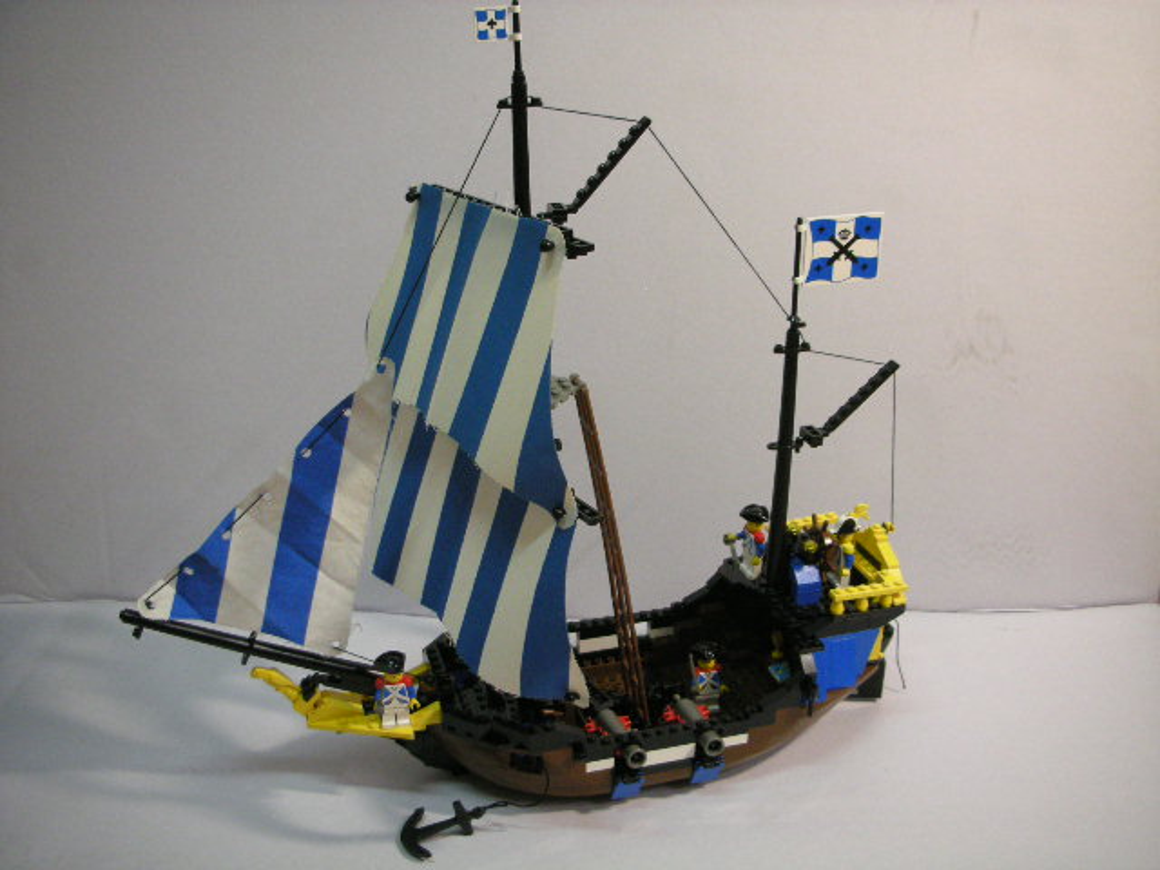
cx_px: 580
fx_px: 1173
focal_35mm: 35
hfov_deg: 52.6
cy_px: 435
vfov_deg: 40.7
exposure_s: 1/15.4
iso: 200
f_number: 2.8
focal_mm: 5.8
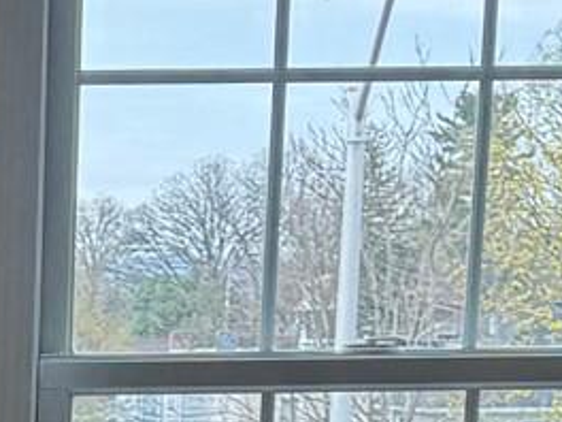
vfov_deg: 7.2
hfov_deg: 10.3
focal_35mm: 186
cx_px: -300
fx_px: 3020
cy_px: 1187
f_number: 1.78
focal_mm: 6.76
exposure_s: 1/309
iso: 80
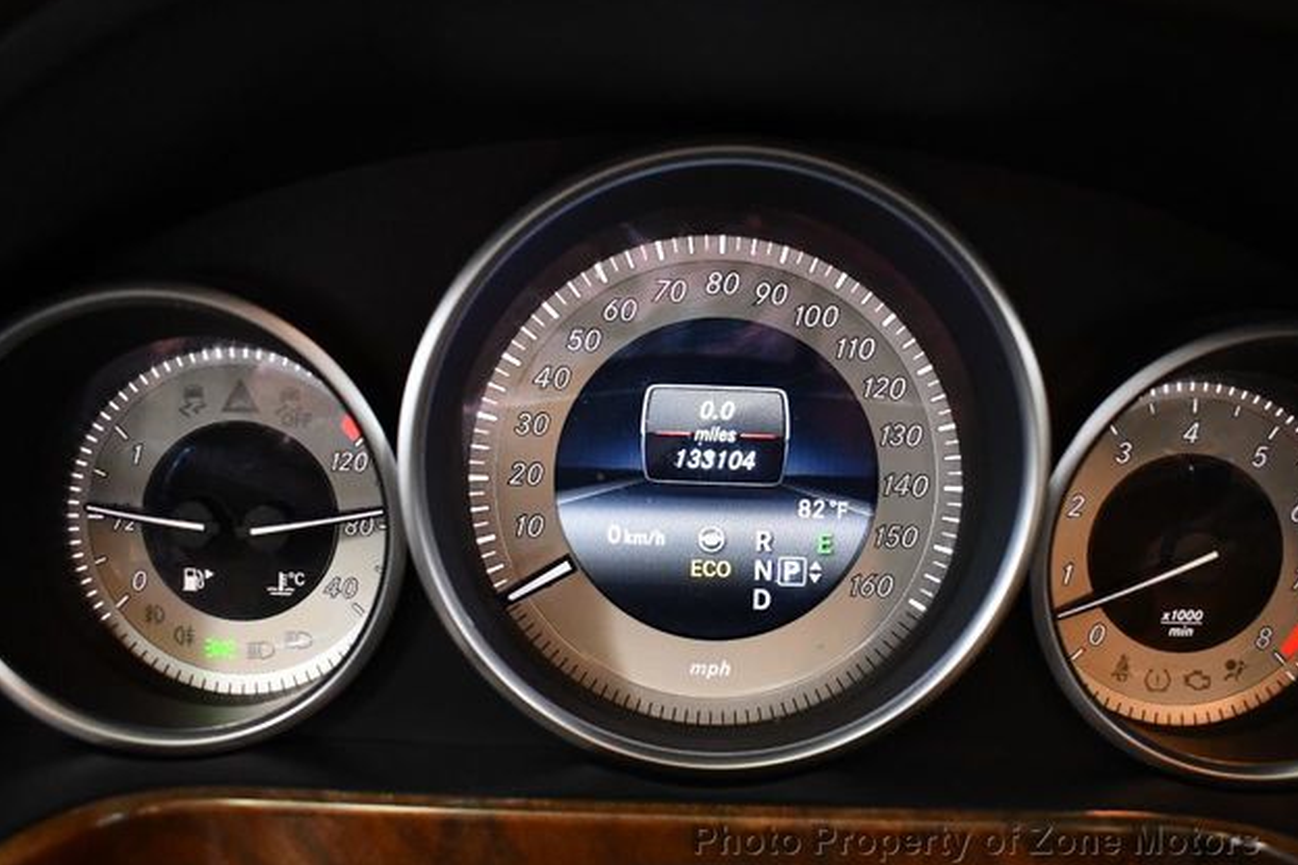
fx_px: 1334
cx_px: 661
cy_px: 434
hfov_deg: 51.9
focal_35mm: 37
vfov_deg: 35.9
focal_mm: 18
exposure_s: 1/100
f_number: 3.5
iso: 3200
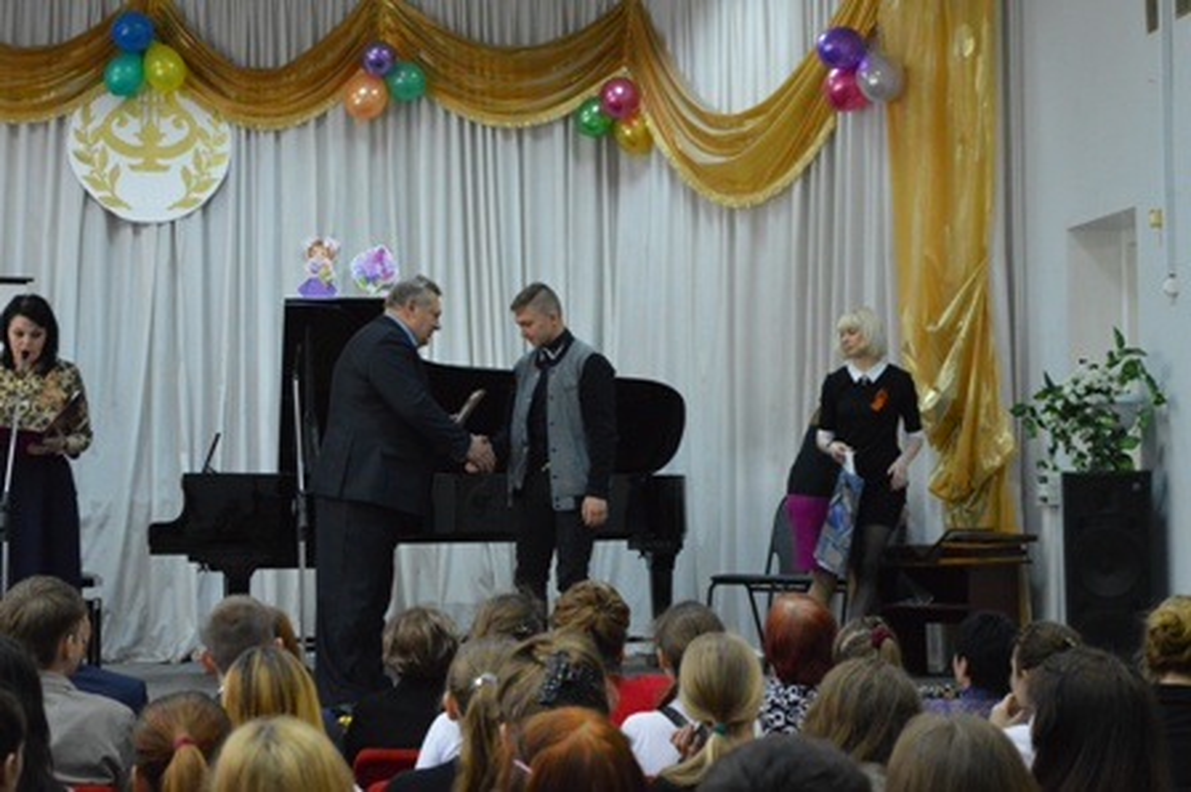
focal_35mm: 72
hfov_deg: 28.1
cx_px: 596
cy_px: 396
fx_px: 2380
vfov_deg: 18.9
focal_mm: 48
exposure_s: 1/125
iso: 3200
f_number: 4.8
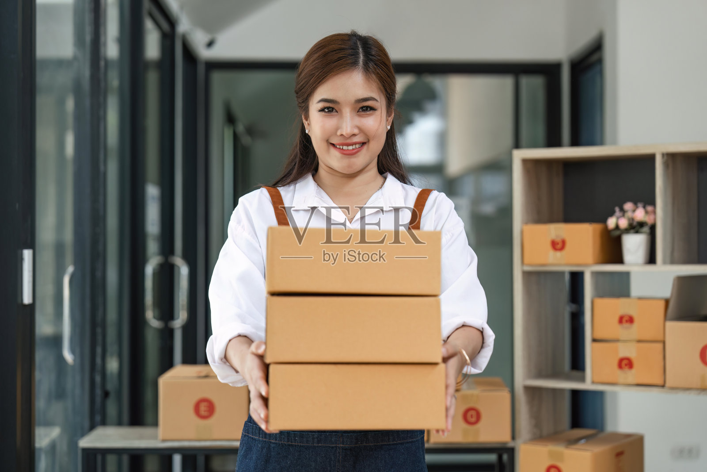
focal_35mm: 70
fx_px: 1375
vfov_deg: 19.5
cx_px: 354
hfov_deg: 28.8
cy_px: 236
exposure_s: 1/320
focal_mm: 70
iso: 400
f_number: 2.8
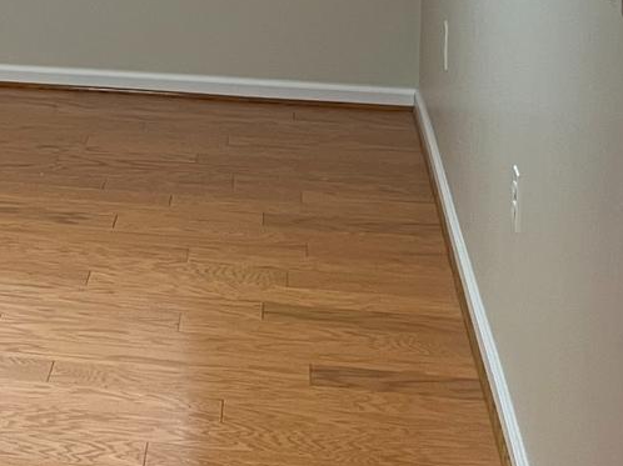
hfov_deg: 17.4
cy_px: -167
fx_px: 1925
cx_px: -161
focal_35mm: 107
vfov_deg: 13.3
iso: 100
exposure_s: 1/60
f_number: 1.5
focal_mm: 5.7
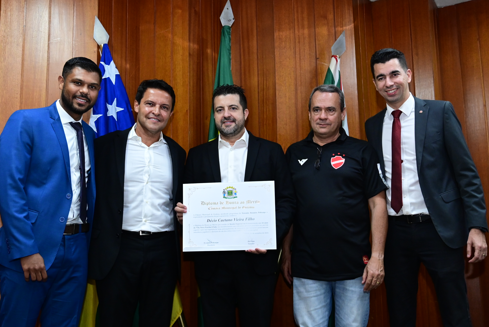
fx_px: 585
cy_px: 164
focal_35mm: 43
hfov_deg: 45.4
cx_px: 244
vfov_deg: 31.2
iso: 3200
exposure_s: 1/125
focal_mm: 29
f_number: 4
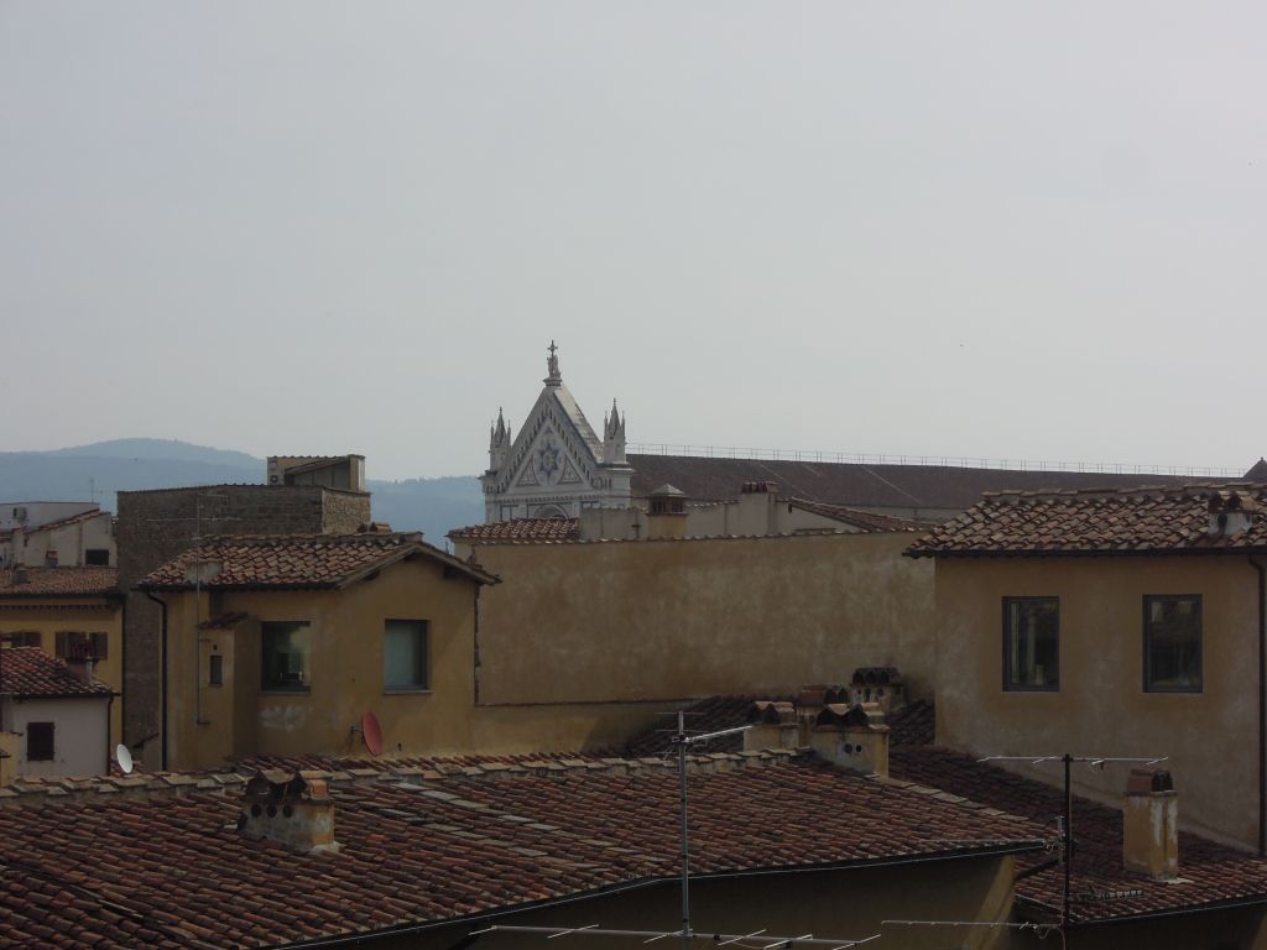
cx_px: 634
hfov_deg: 19.6
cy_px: 475
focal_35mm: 100
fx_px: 3660
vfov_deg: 14.8
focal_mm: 17.9
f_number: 5.5
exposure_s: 1/1250
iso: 160
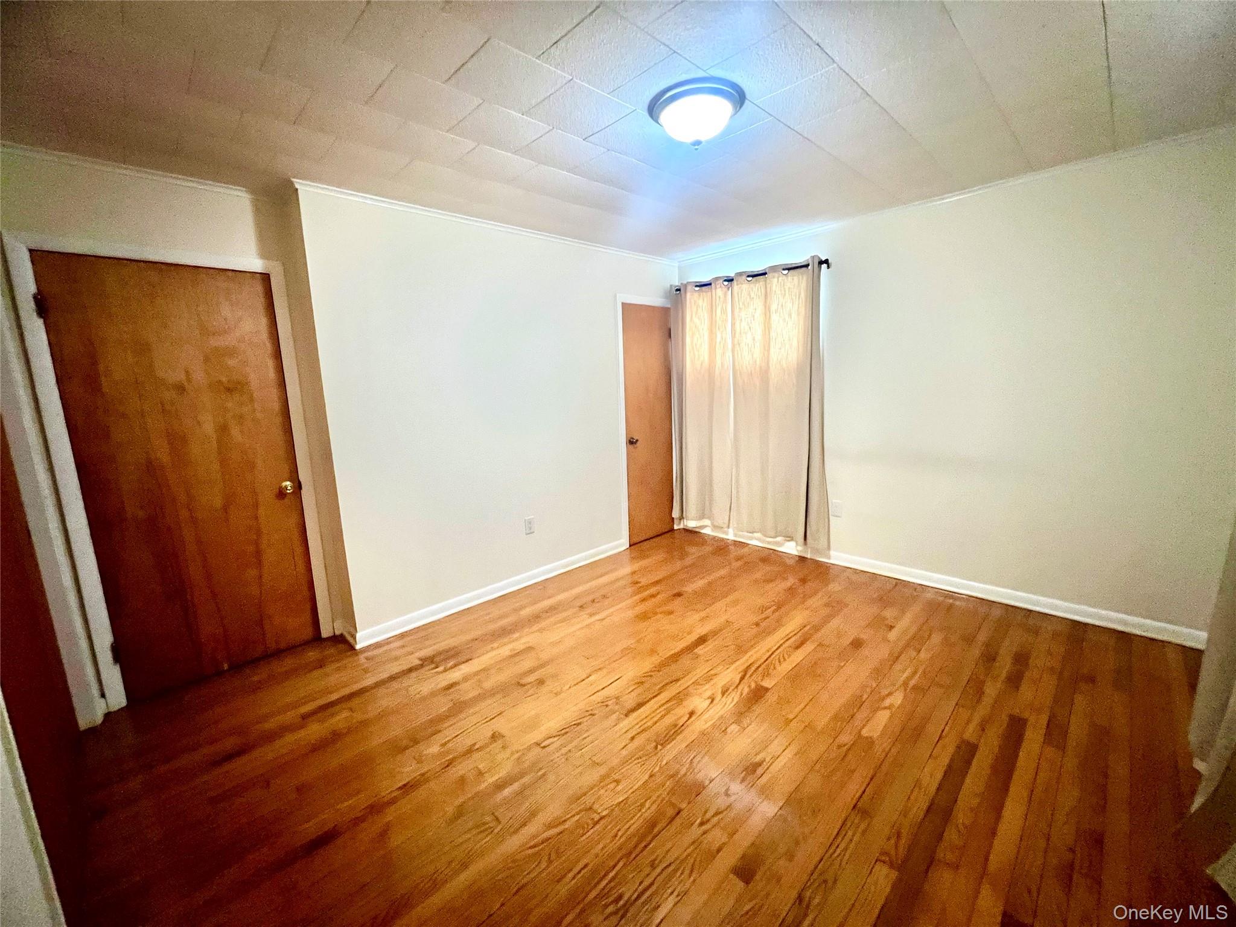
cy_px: 464
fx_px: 464
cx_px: 618
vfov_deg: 89.9
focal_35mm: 13
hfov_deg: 106.2
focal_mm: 1.57
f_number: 1.8
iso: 640
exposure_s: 1/40
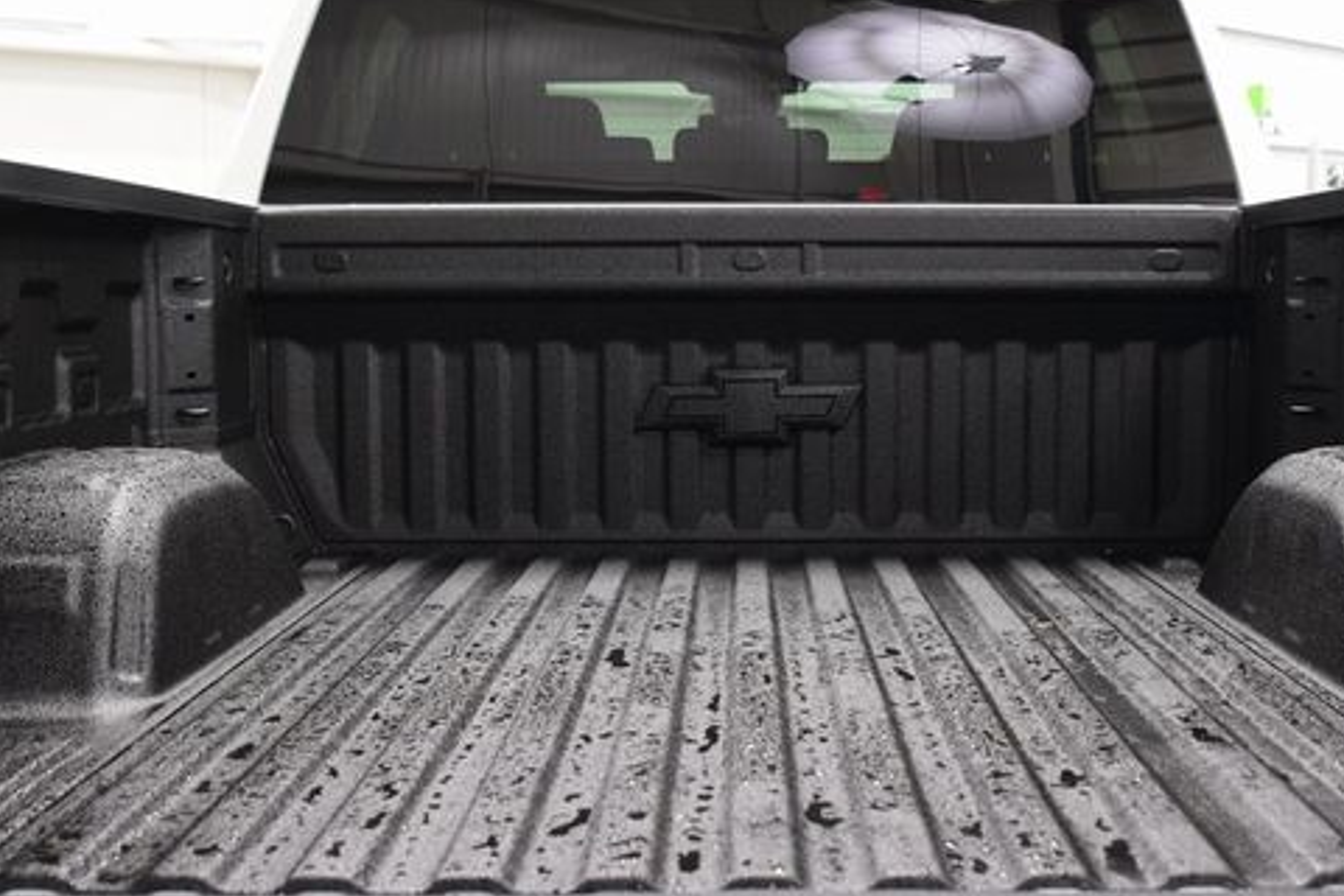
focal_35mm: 48
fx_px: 1792
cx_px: 759
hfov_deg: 41.0
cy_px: 449
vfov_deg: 28.1
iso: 1600
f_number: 3.5
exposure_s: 1/60
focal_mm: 24
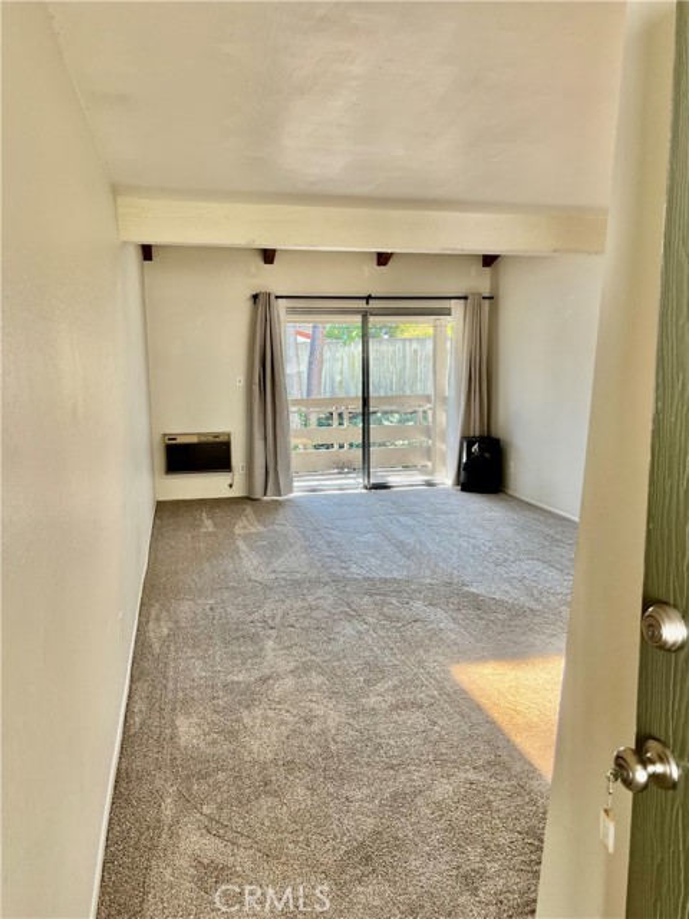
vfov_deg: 67.3
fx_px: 690
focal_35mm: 26
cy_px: 460
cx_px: 344
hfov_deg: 53.1
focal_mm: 5.7
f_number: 1.5
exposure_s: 1/121
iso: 64
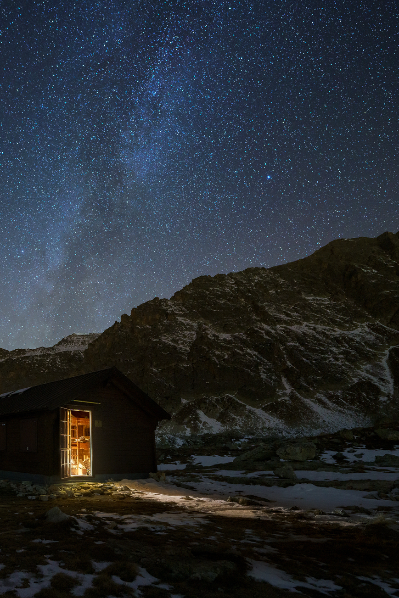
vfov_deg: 78.6
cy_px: 307
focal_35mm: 22
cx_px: 57
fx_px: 366
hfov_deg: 52.0
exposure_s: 30
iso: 2000
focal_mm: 14
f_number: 2.8
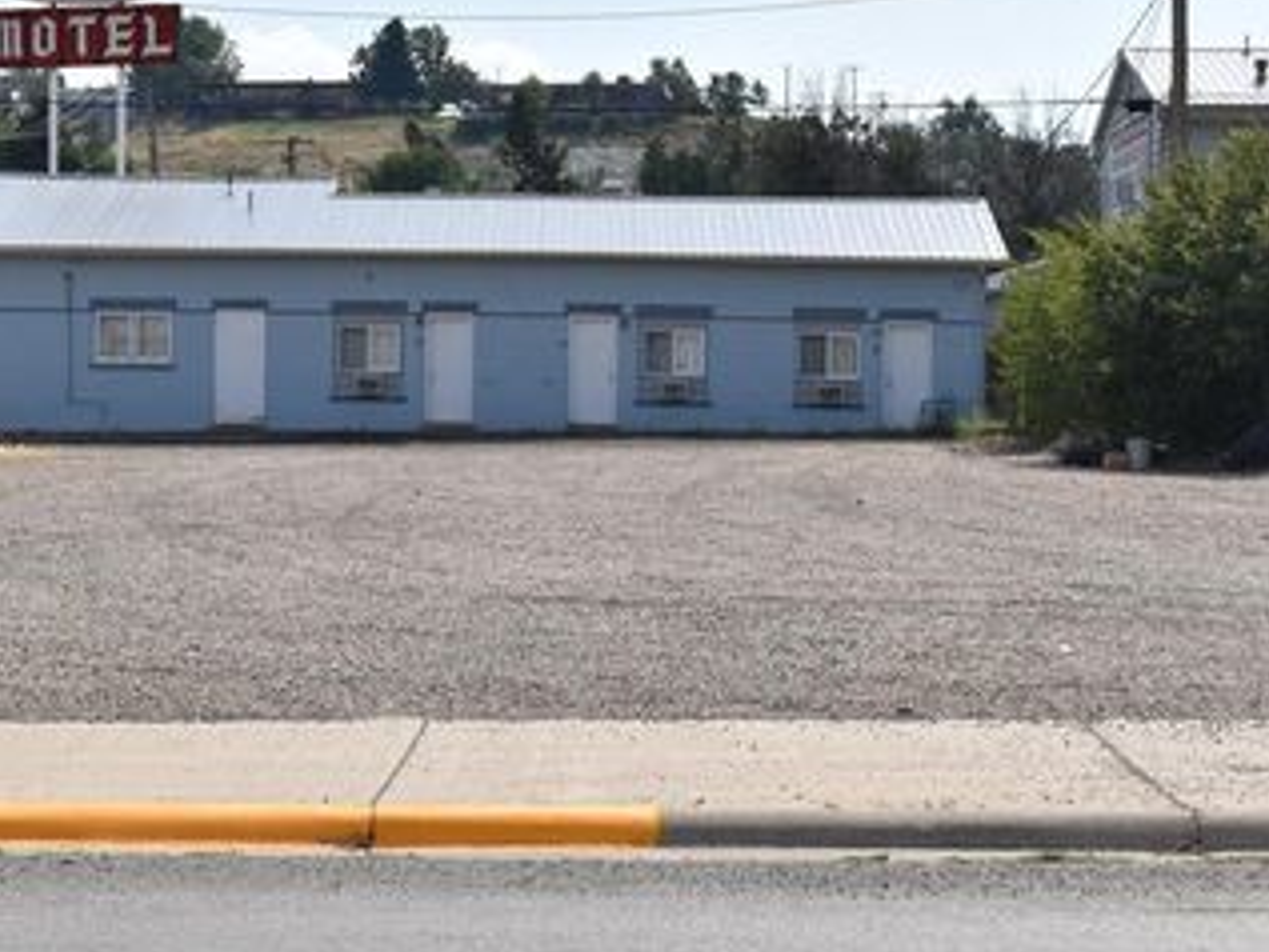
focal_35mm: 91
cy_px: 350
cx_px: 480
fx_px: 3337
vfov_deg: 16.2
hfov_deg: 21.5
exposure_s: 1/400
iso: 200
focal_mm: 40
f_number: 10
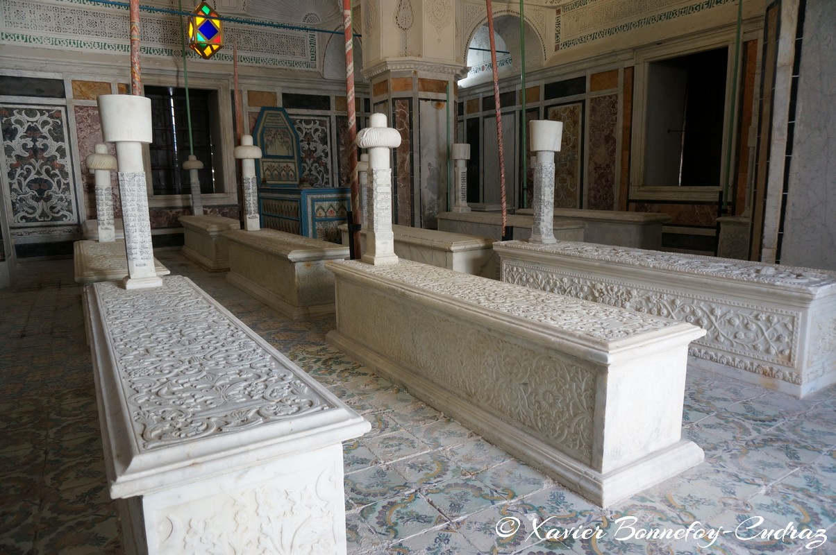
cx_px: 418
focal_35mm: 24
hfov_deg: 73.8
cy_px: 278
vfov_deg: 53.0
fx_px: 557
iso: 400
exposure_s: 1/50
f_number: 3.5
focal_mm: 16
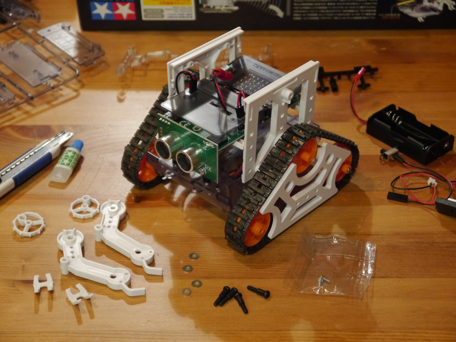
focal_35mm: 72
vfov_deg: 20.4
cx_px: 228
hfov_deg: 27.0
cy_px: 171
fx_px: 948
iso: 1600
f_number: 5.3
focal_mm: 36
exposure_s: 1/20
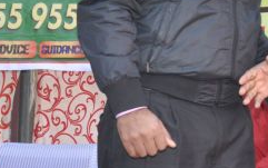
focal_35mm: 162
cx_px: 358
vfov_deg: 8.0
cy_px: -56
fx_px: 1184
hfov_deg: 12.5
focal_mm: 32
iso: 640
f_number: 11
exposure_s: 1/160
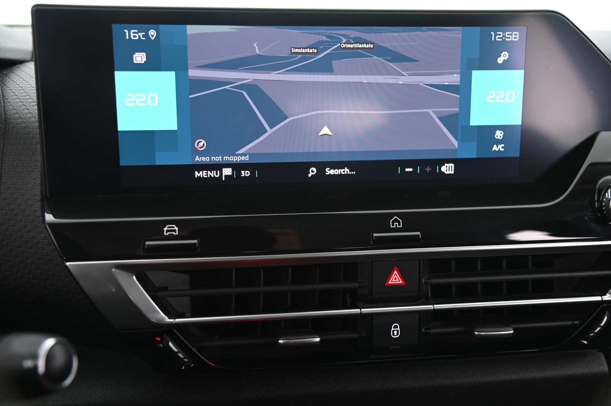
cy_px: 203
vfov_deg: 30.5
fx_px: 746
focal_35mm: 44
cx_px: 306
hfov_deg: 44.5
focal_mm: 44
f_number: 4
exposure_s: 1/15
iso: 2000
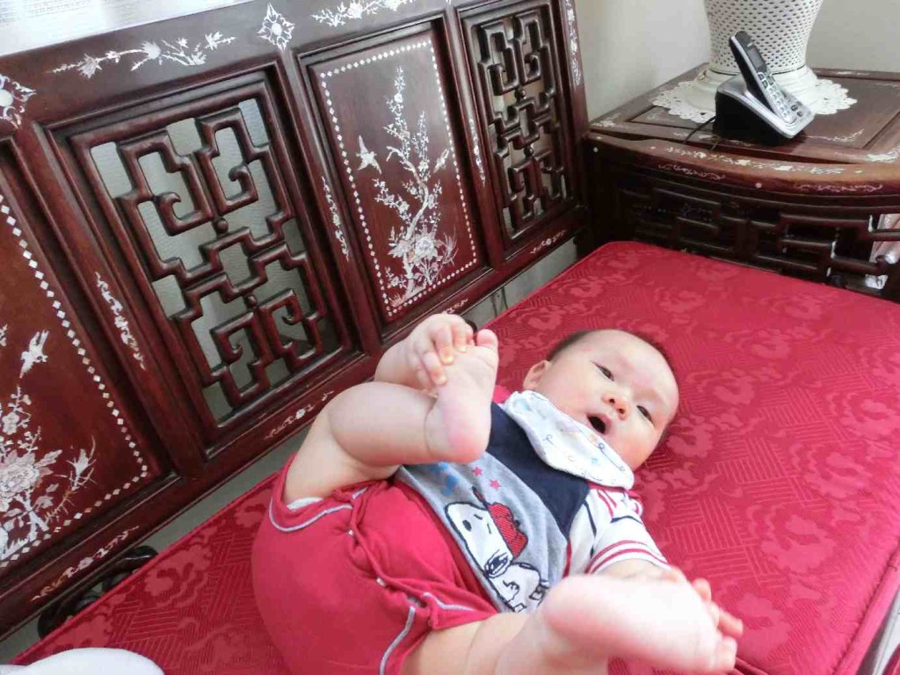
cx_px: 450
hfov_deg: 69.4
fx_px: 650
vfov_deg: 54.9
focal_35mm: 25
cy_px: 338
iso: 640
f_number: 3.3
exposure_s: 1/125
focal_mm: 4.4
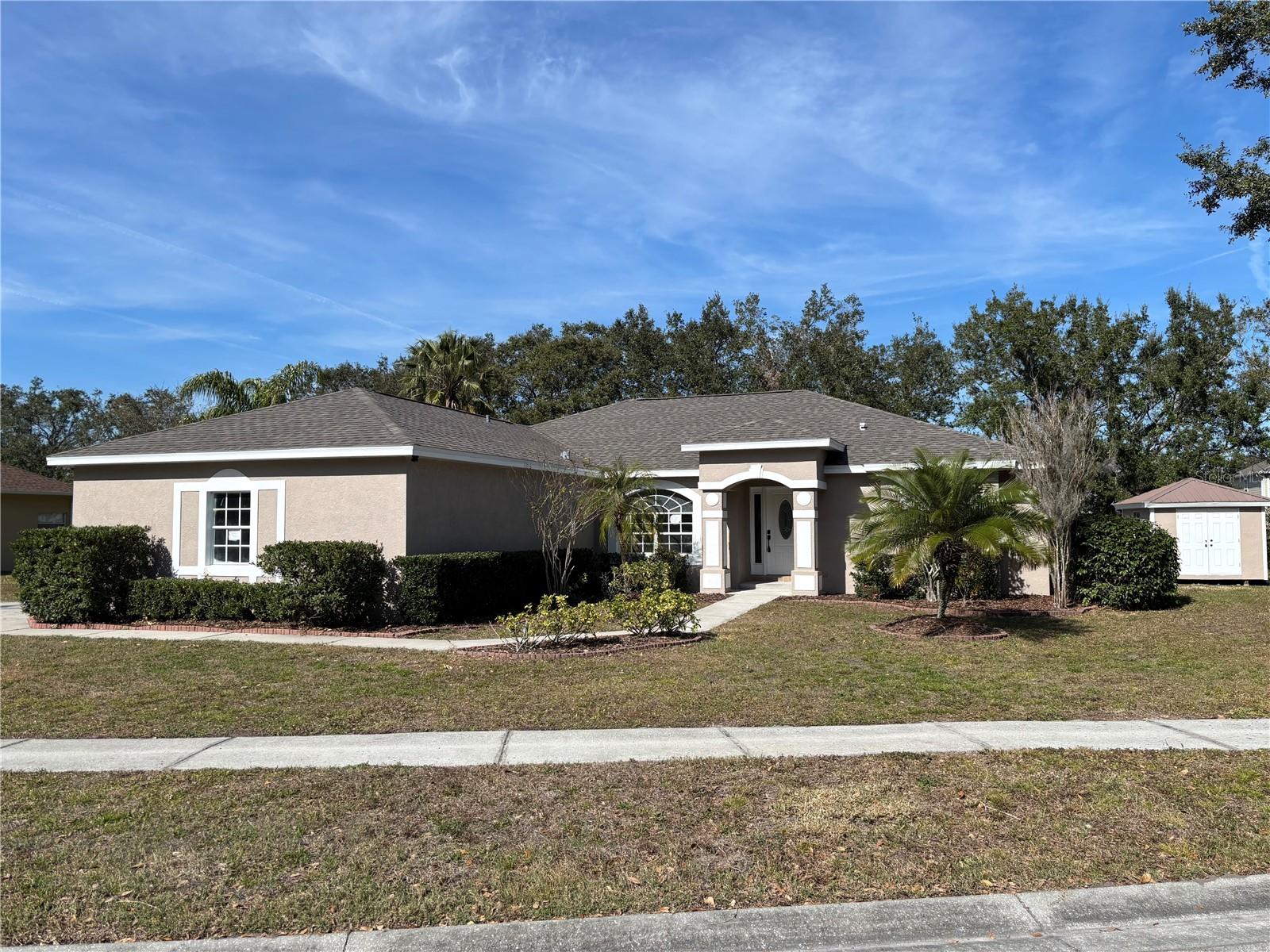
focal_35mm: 26
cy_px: 476
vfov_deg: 53.1
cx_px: 635
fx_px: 954
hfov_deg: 67.3
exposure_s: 1/4255
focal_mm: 5.96
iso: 50
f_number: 1.6
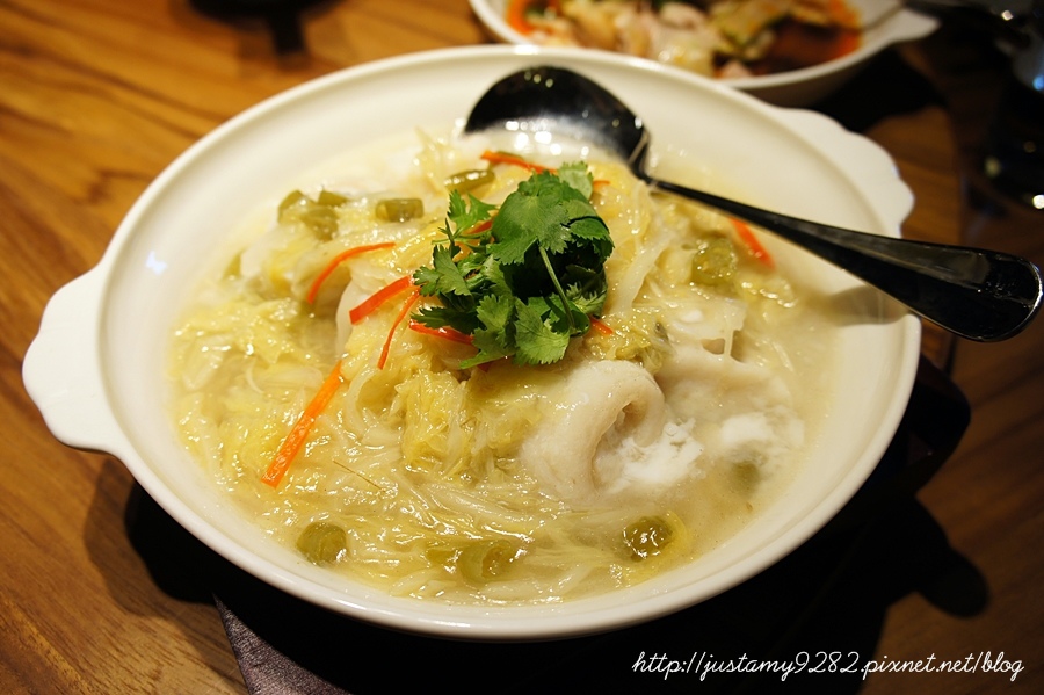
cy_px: 348
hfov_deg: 62.0
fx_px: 869
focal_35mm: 30
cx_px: 522
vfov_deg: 43.6
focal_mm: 20
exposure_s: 1/100
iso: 200
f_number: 4
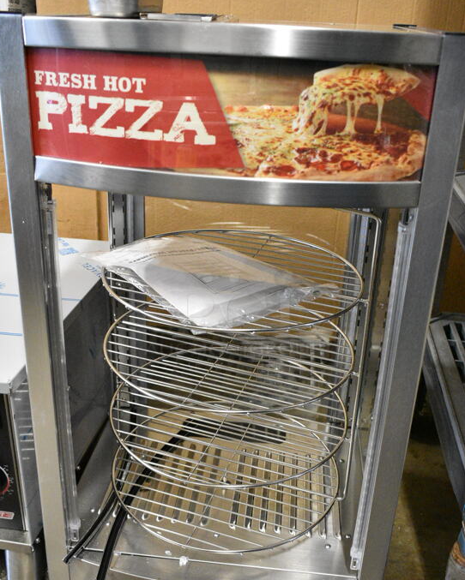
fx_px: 653
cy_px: 313
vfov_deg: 47.9
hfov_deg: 39.2
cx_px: 234
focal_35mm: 38
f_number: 5
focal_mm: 20
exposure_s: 1/100
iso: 6400
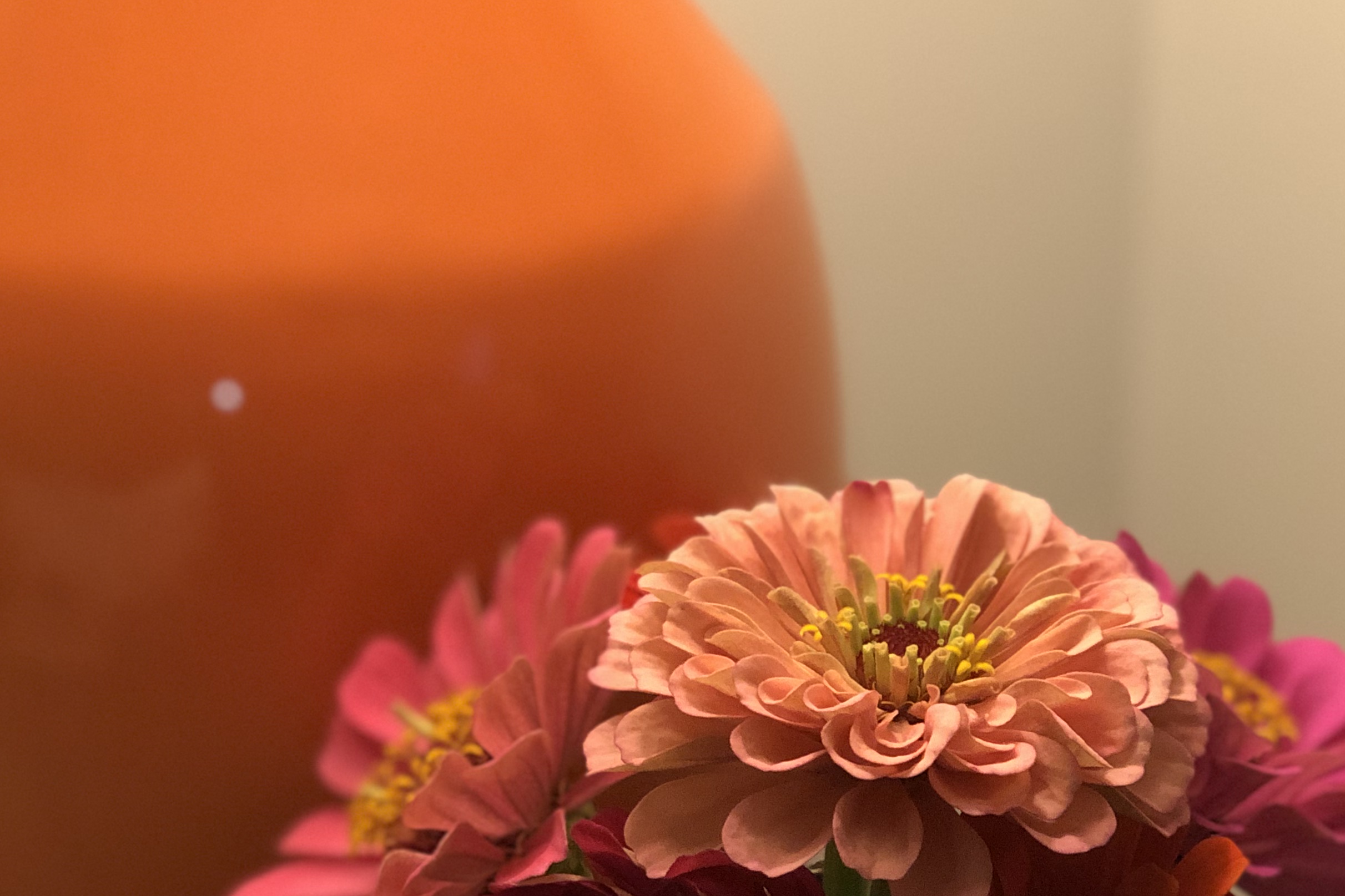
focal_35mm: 90
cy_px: 745
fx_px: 3362
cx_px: 795
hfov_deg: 22.6
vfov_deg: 15.1
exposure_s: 1/17
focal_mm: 6
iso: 160
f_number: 2.4
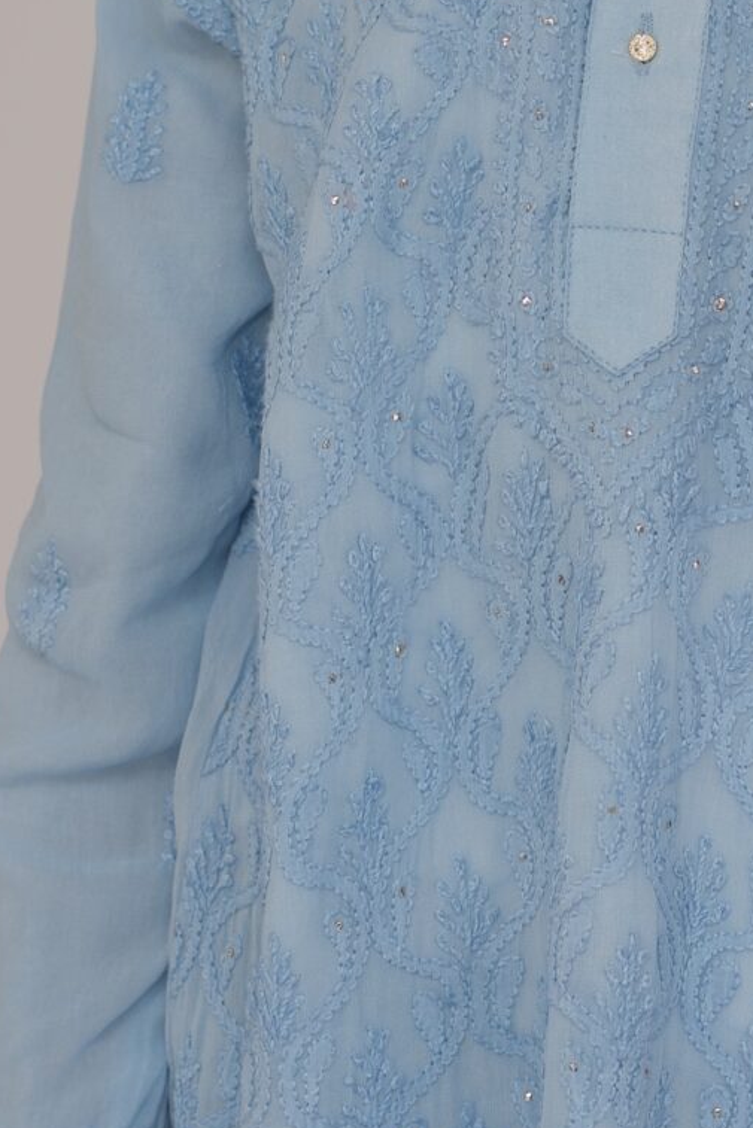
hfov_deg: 8.1
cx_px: 685
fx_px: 5300
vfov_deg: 12.1
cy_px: 219
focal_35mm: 169
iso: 50
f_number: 3.5
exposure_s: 1/250
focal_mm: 50
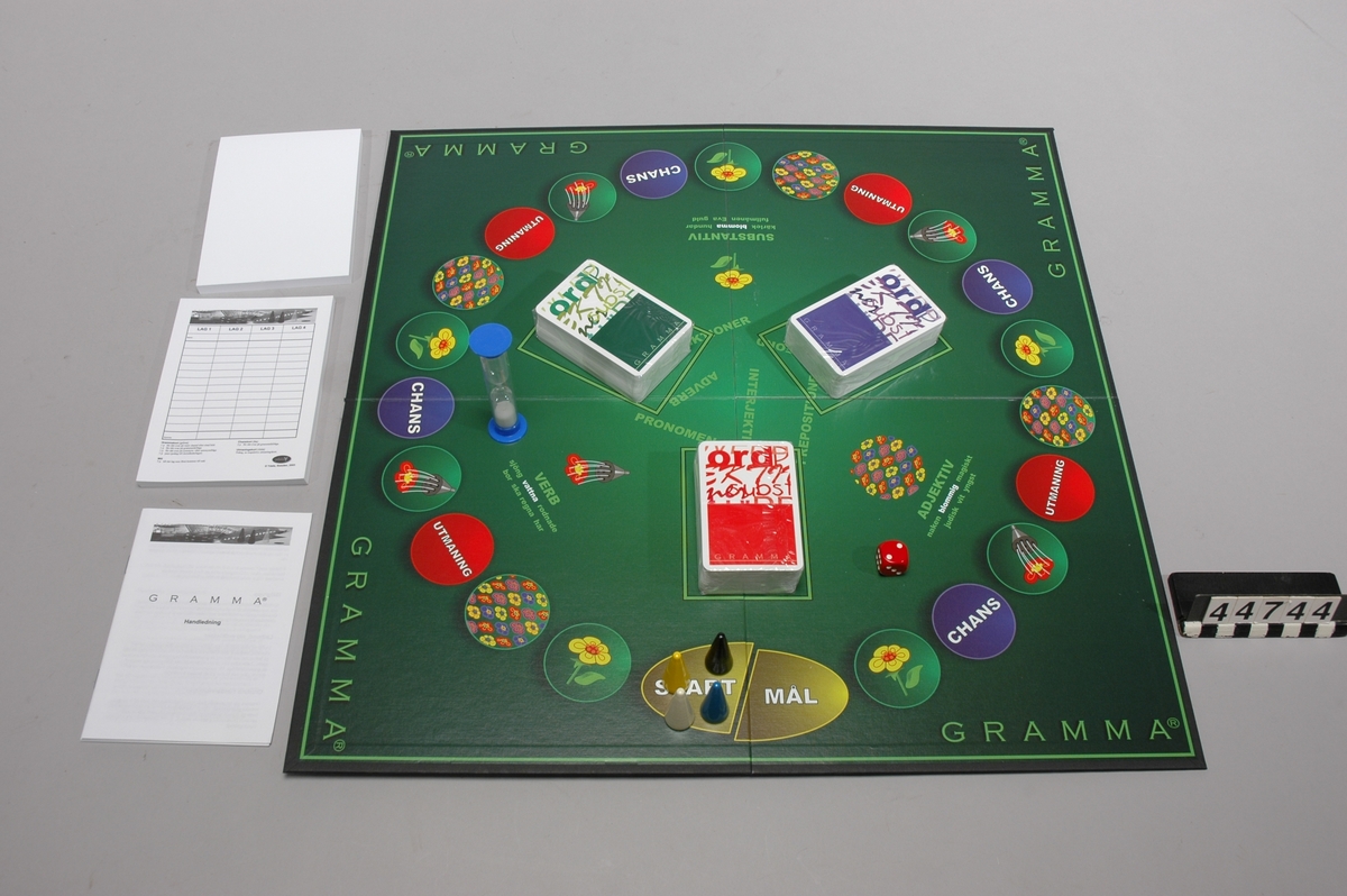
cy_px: 448
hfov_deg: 57.3
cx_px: 674
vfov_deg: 39.9
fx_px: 1234
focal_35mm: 33
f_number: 8
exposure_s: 1/8
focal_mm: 22
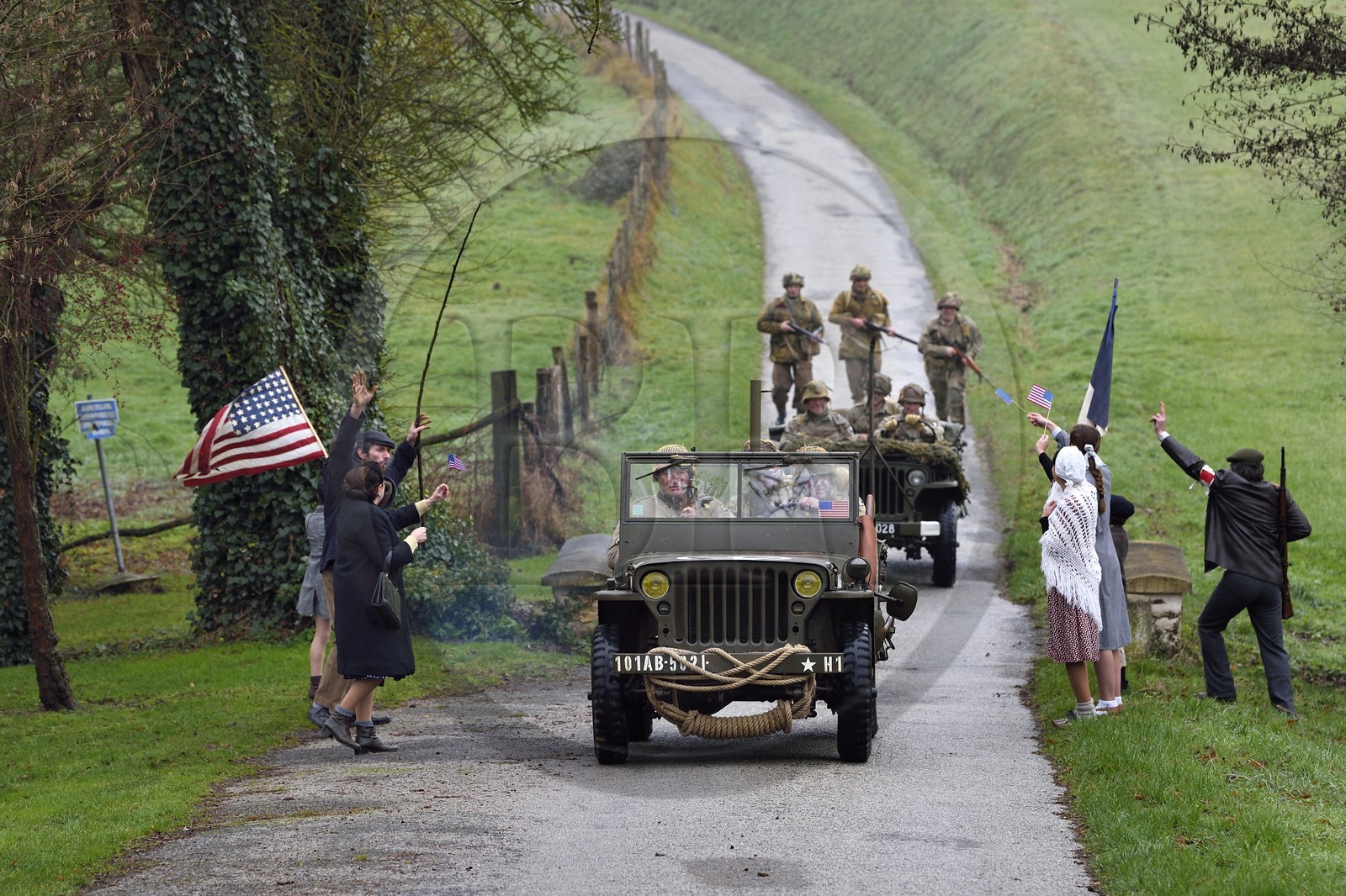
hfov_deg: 15.8
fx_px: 4859
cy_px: 448
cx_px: 673
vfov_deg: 10.5
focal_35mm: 130
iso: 800
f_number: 4.5
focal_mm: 130
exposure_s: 1/320
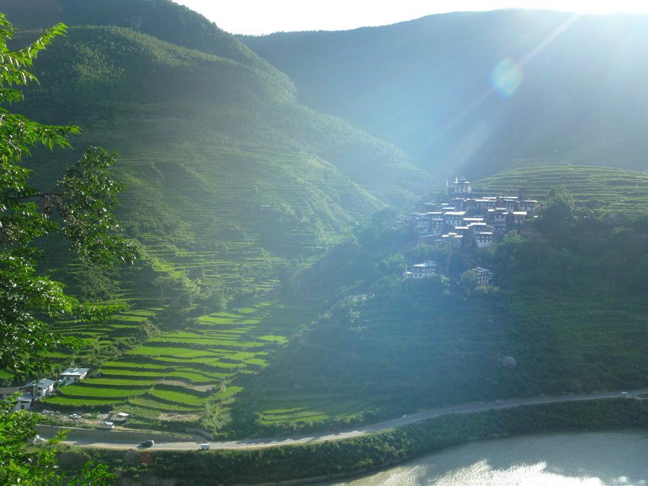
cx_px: 324
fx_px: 655
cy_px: 243
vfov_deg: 40.7
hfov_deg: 52.6
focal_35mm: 35
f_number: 4.5
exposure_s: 1/250
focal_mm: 6.3
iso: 100
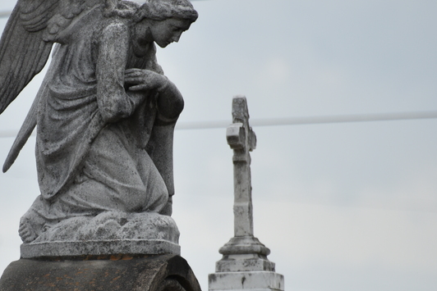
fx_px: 8766
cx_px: 85
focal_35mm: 722
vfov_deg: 1.9
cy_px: 193
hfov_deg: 2.9
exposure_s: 1/640
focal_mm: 300
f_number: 6.3
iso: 100
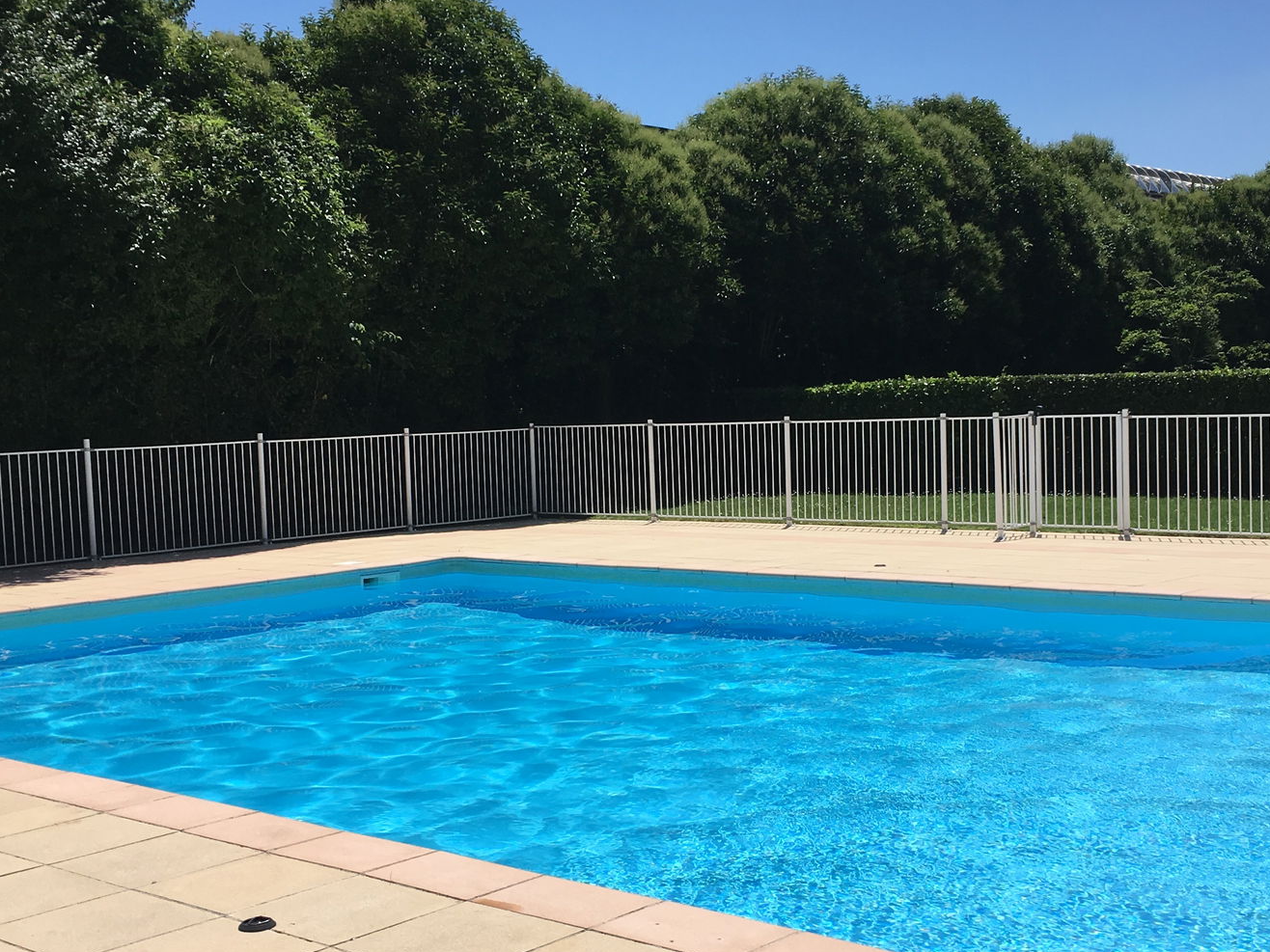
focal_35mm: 47
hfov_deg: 40.4
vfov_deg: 30.9
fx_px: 1724
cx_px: 678
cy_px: 518
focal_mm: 4.15
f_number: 2.2
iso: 25
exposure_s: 1/2849
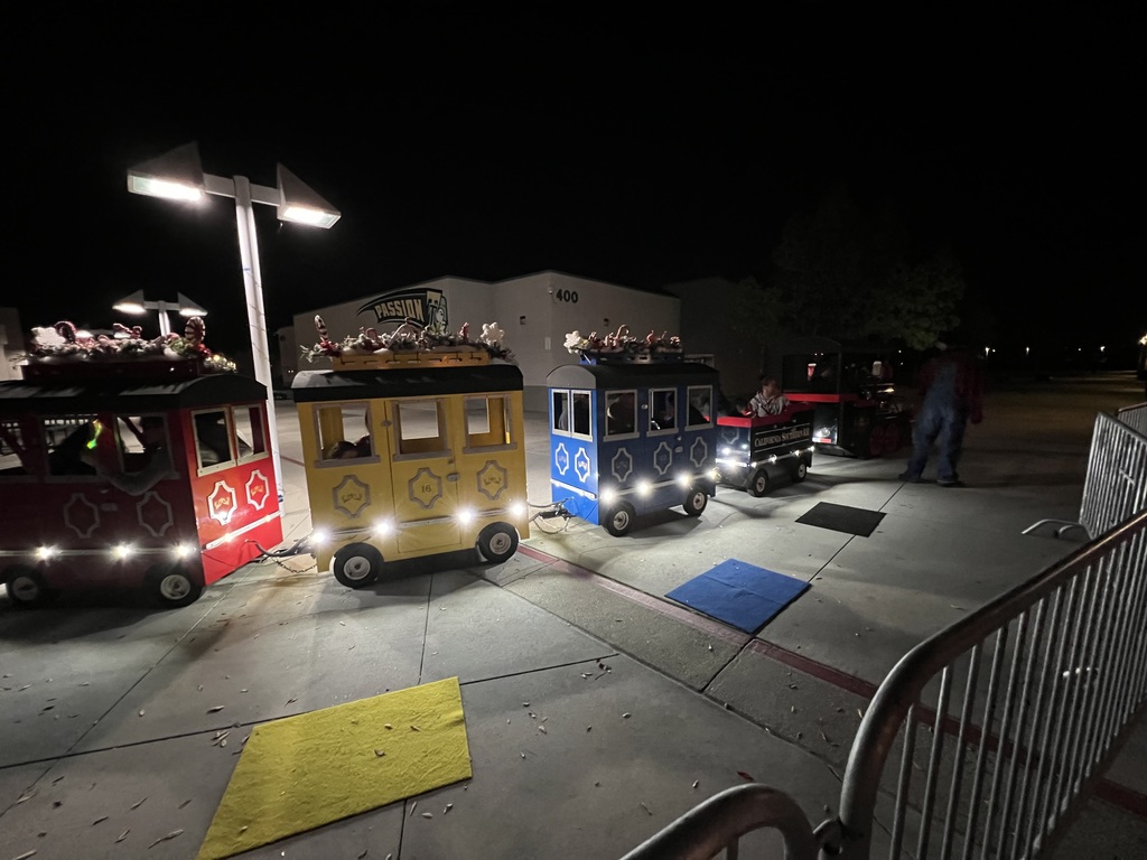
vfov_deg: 89.9
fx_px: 431
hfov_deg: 106.2
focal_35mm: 13
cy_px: 430
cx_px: 574
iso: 1250
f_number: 1.8
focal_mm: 1.57
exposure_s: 1/40
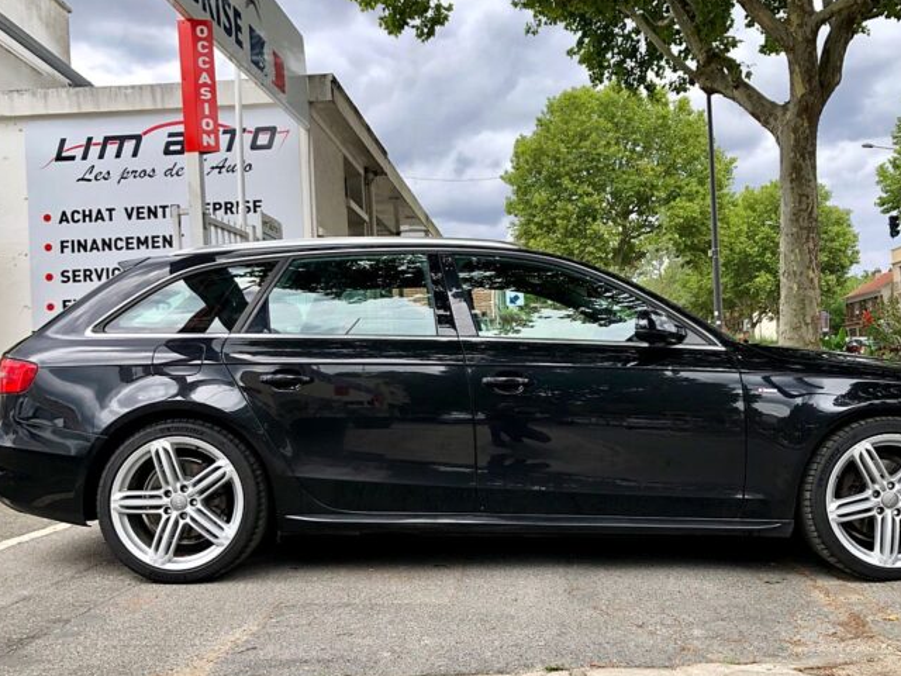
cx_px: 501
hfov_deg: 52.5
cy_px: 368
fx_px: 911
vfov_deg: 40.7
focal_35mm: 35
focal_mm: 3.99
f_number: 1.8
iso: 20
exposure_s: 1/545
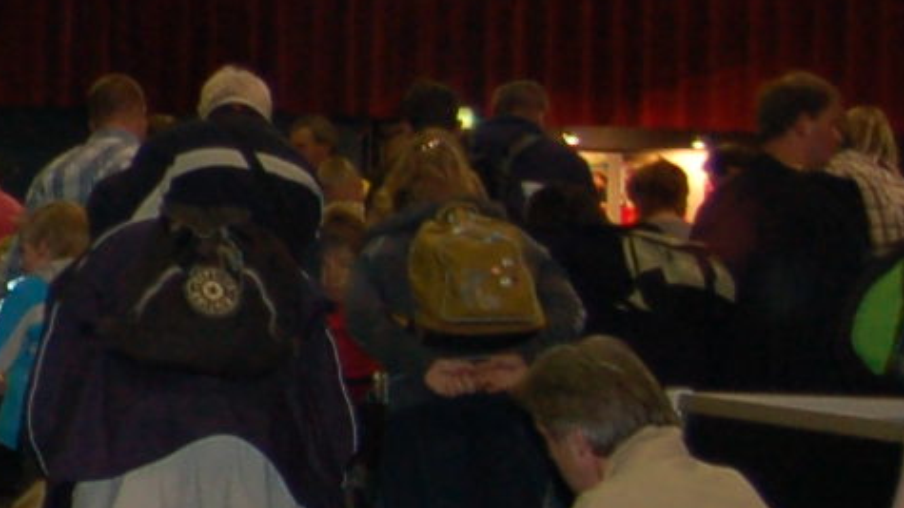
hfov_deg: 9.3
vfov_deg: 6.1
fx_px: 4769
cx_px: -1458
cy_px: 86
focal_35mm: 199
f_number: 3.8
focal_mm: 20
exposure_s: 1/60
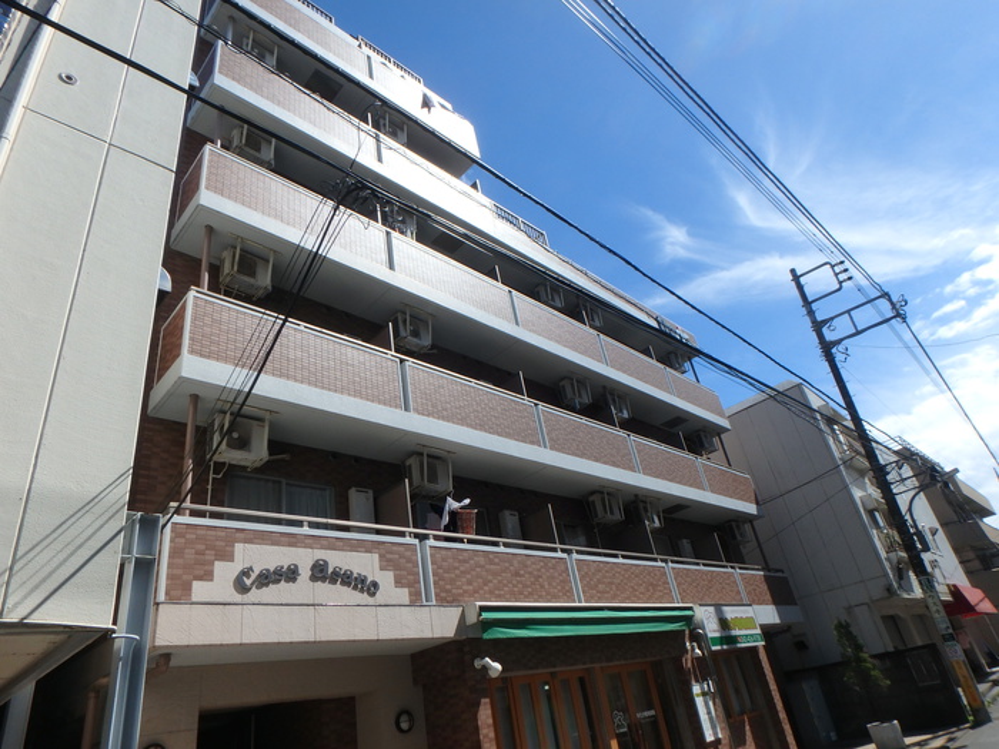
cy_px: 374
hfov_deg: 79.0
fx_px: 606
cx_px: 500
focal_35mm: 21
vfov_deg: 63.4
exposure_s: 1/500
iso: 125
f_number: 6
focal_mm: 3.7
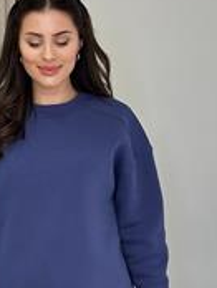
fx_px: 1226
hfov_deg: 10.1
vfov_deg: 13.2
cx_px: 78
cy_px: 284
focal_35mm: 147
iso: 80
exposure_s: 1/402
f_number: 1.78
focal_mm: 6.86
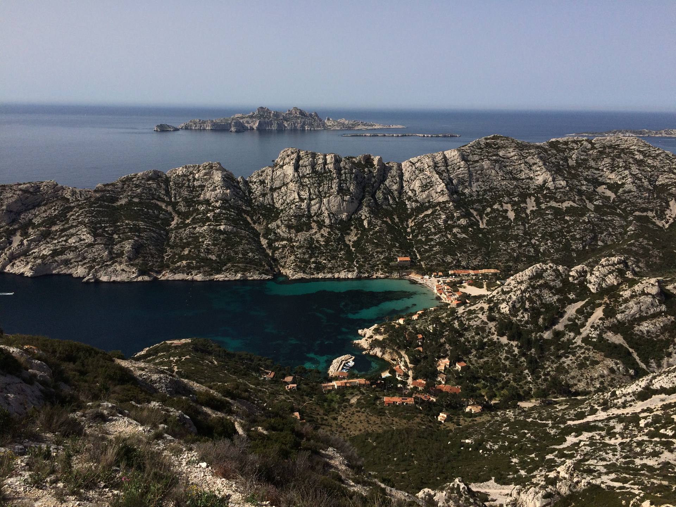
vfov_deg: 48.2
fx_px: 566
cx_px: 338
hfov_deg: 61.7
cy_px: 254
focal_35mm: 29
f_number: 2.2
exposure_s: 1/5128
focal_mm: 4.15
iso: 32
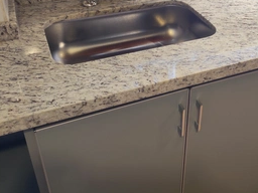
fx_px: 320
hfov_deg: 43.4
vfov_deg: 32.9
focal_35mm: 43
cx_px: 166
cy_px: 48
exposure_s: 1/50
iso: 349
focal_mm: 4.7
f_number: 1.79
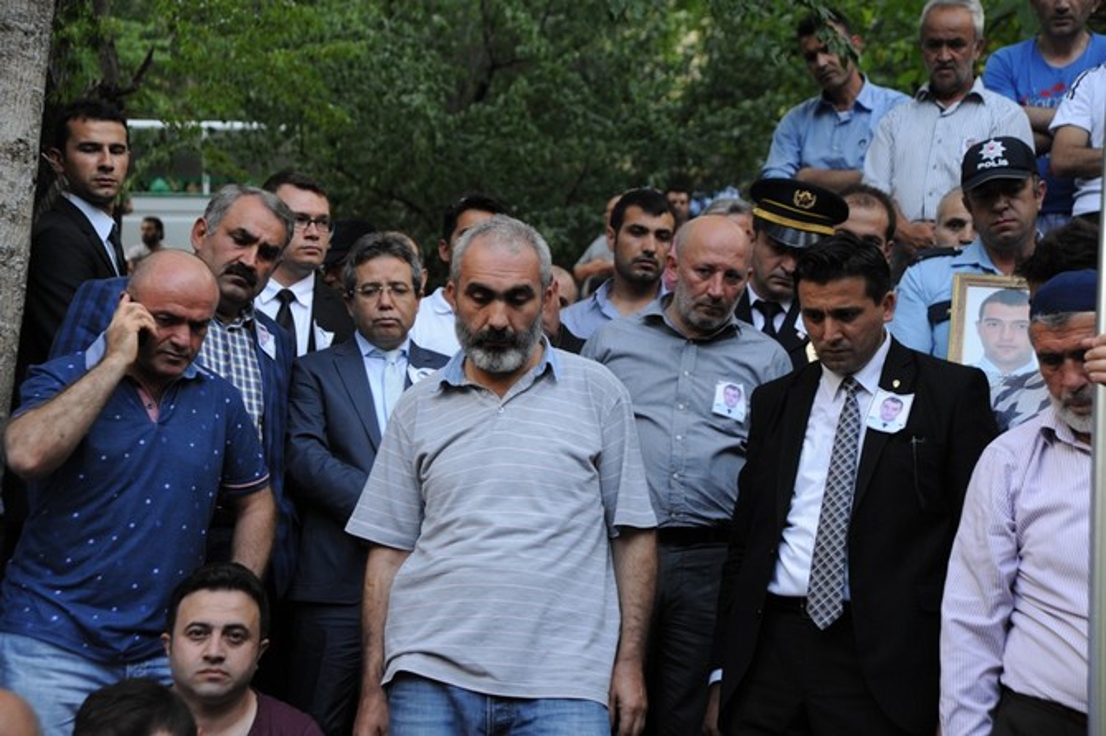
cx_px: 553
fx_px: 2027
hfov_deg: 30.5
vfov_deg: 20.6
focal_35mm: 66
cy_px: 368
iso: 1250
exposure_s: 1/100
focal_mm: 66
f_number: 5
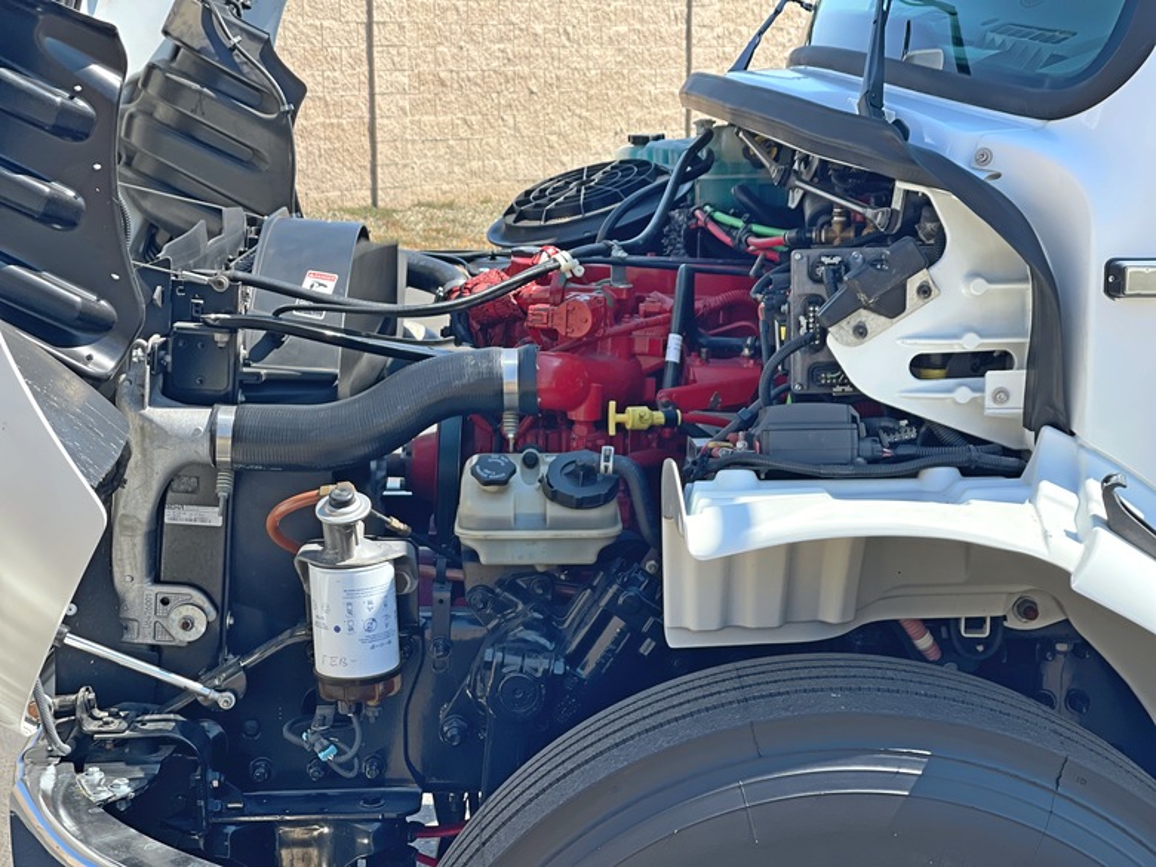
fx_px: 2137
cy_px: 434
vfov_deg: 22.9
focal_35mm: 64
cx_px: 578
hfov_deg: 30.3
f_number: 2.2
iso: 32
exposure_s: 1/786
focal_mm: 7.5
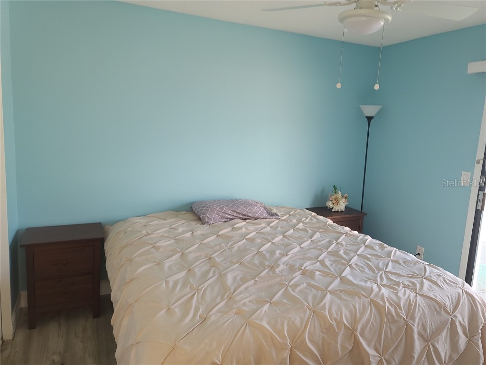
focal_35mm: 25
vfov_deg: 54.9
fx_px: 351
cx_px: 243
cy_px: 182
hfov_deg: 69.4
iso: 64
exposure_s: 1/120
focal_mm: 7
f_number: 1.8
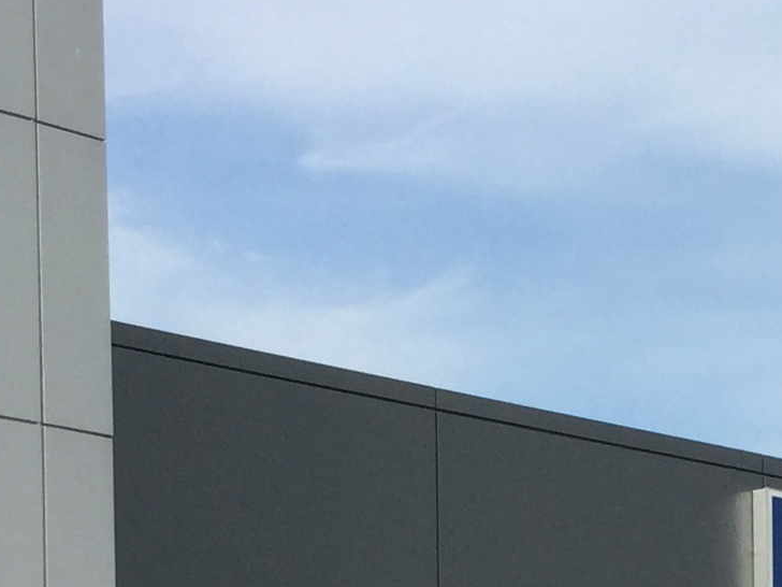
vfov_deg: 10.3
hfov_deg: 14.0
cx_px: 727
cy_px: 915
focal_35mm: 139
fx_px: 3140
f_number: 2.4
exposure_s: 1/1235
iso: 25
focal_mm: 3.3
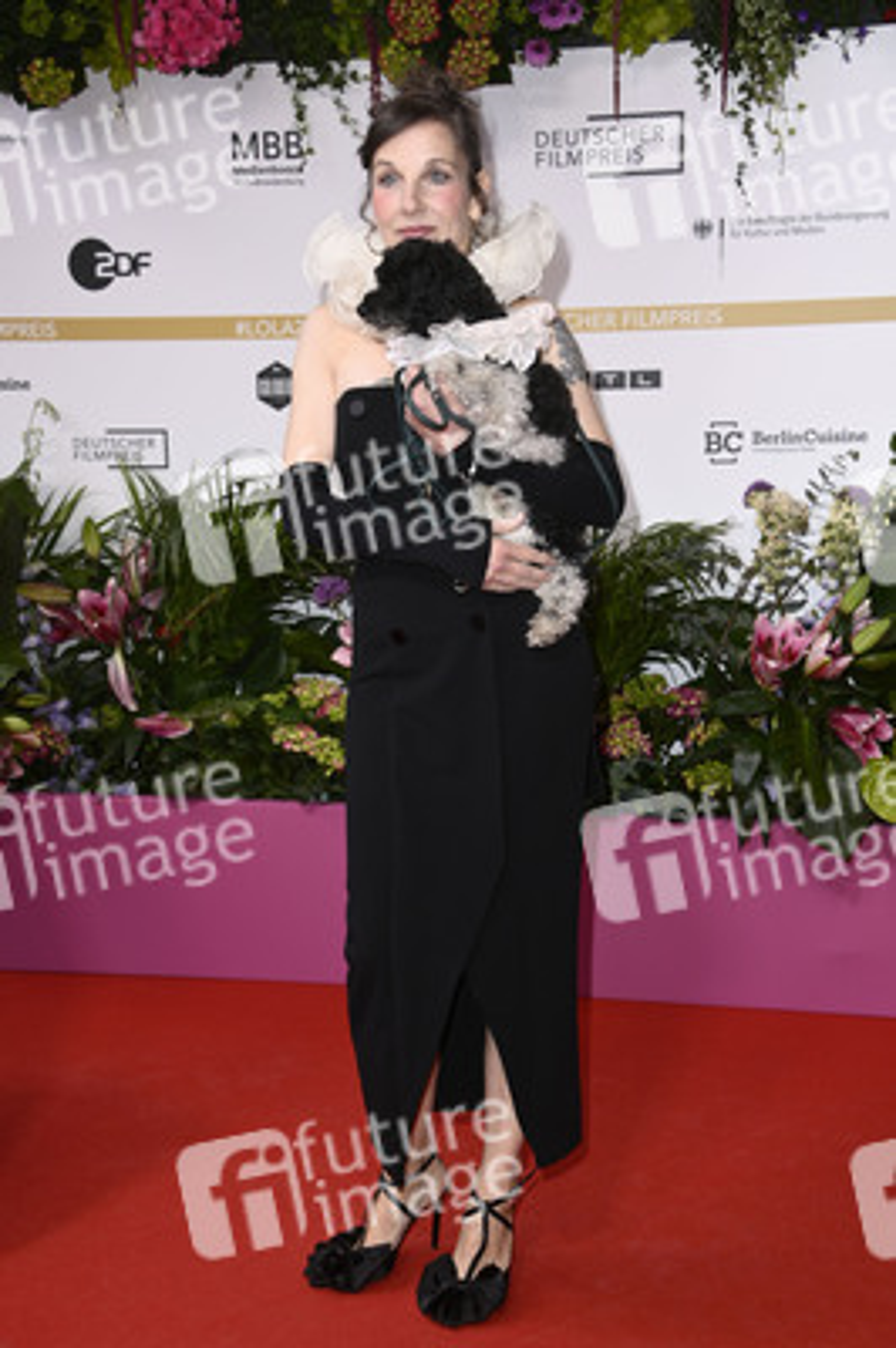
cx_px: 448
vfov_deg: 34.5
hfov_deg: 23.3
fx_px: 2169
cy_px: 674
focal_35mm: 58
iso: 400
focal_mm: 58
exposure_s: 1/250
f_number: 5.6
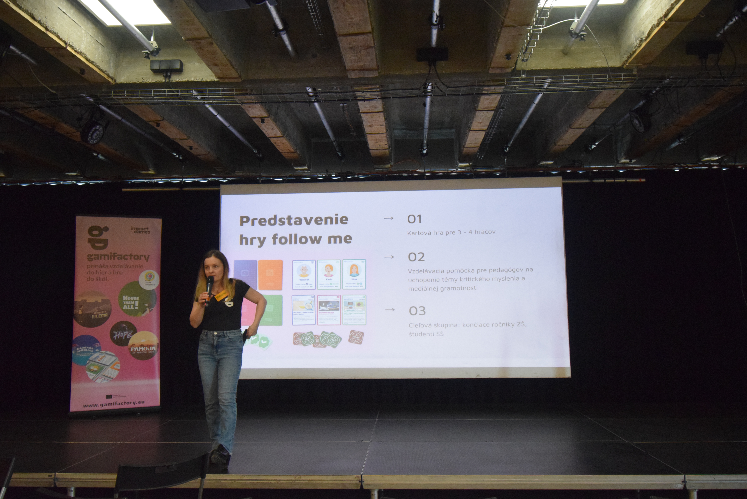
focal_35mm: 30
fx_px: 623
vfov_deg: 43.6
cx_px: 374
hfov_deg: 61.9
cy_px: 250
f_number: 5.6
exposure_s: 1/60
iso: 4500
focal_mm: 20
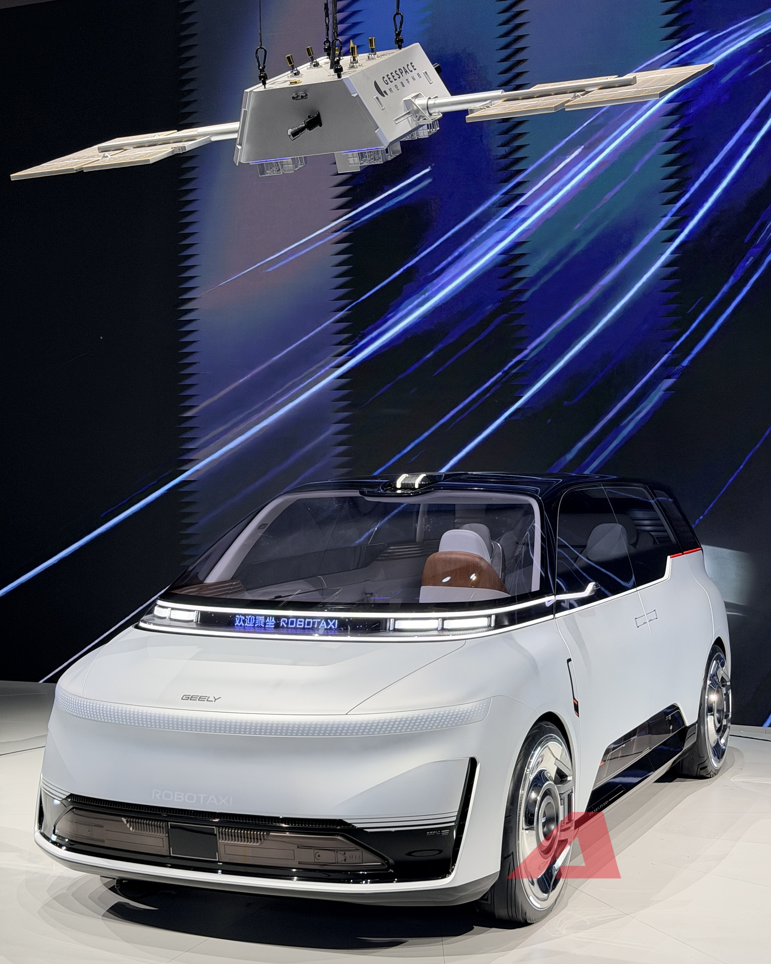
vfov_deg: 36.6
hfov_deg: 29.7
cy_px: 503
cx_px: 392
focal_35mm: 51
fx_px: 1455
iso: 80
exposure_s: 1/132
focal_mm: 6.76
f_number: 1.78
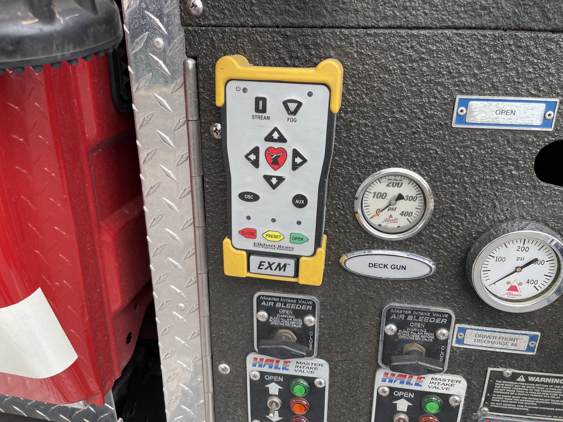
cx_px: 282
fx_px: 423
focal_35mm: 26
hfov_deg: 67.3
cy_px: 211
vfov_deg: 53.1
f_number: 1.6
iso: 32
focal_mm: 5.1
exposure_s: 1/653
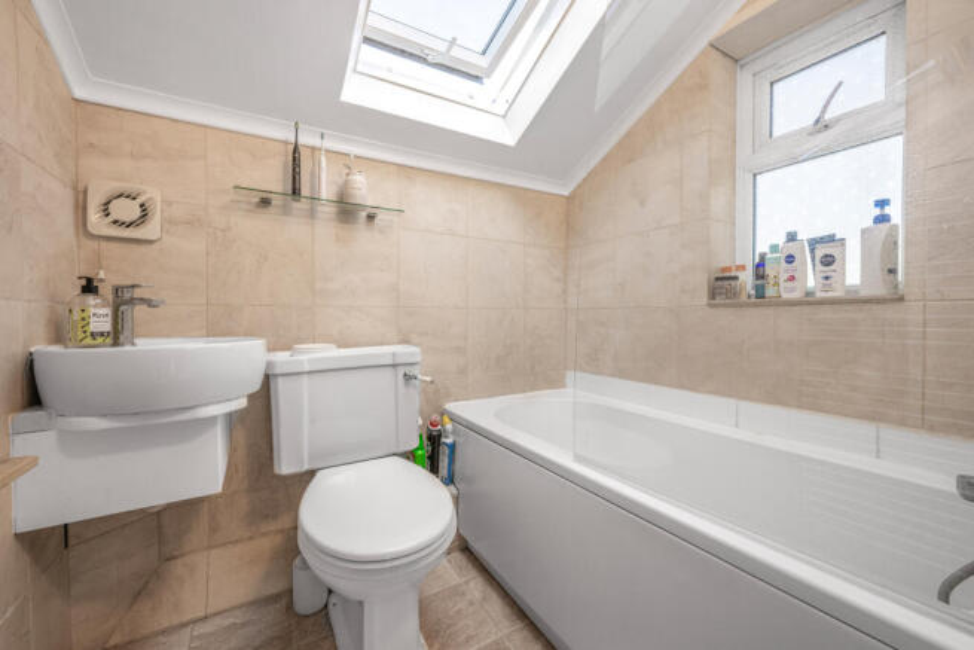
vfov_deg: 81.2
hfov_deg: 104.2
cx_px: 487
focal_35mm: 14
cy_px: 325
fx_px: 379
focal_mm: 14
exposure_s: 1/15
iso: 64
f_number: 11
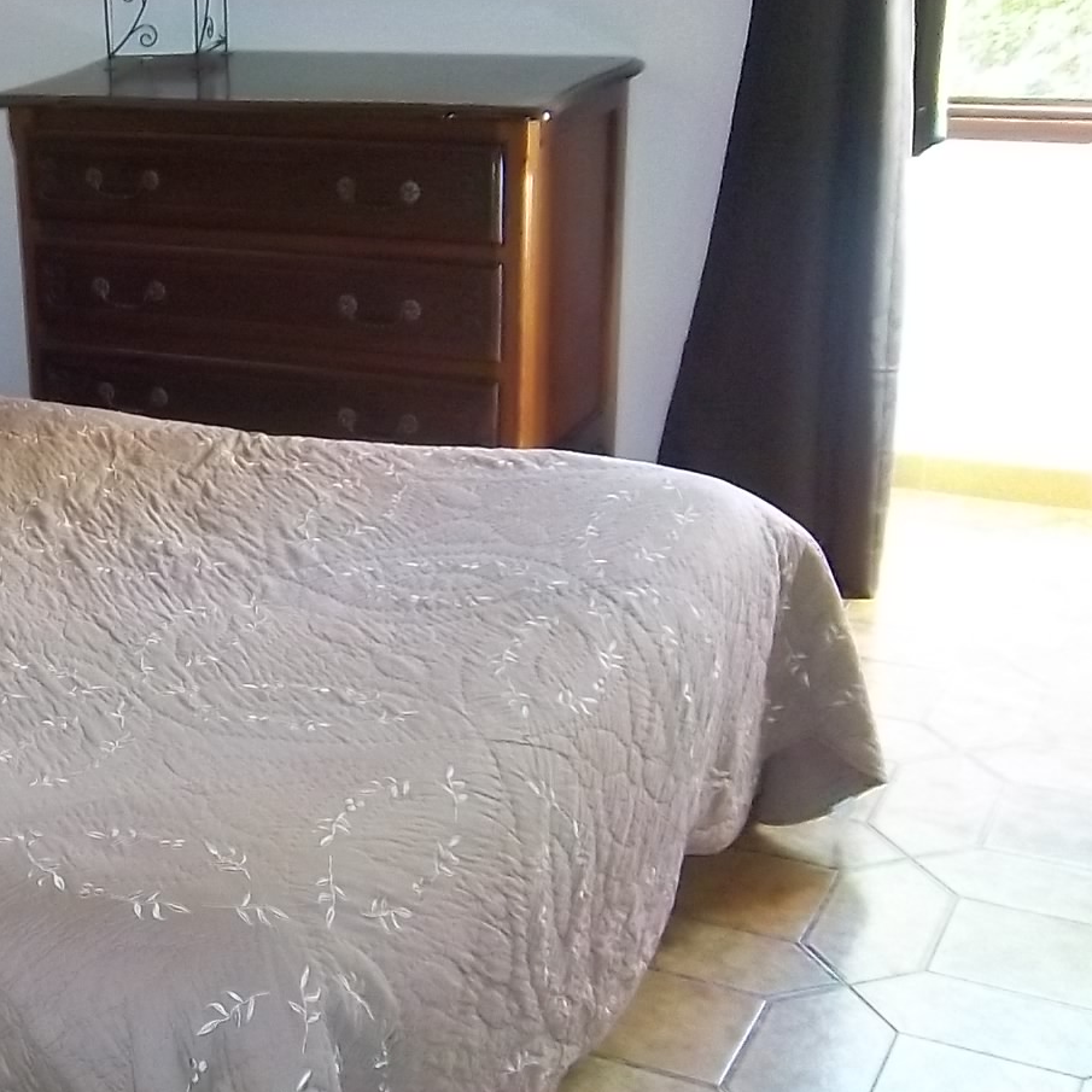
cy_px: 662
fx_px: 1999
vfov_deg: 30.5
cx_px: -117
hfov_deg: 27.8
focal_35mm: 56
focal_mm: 5.05
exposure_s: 1/30
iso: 320
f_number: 3.5
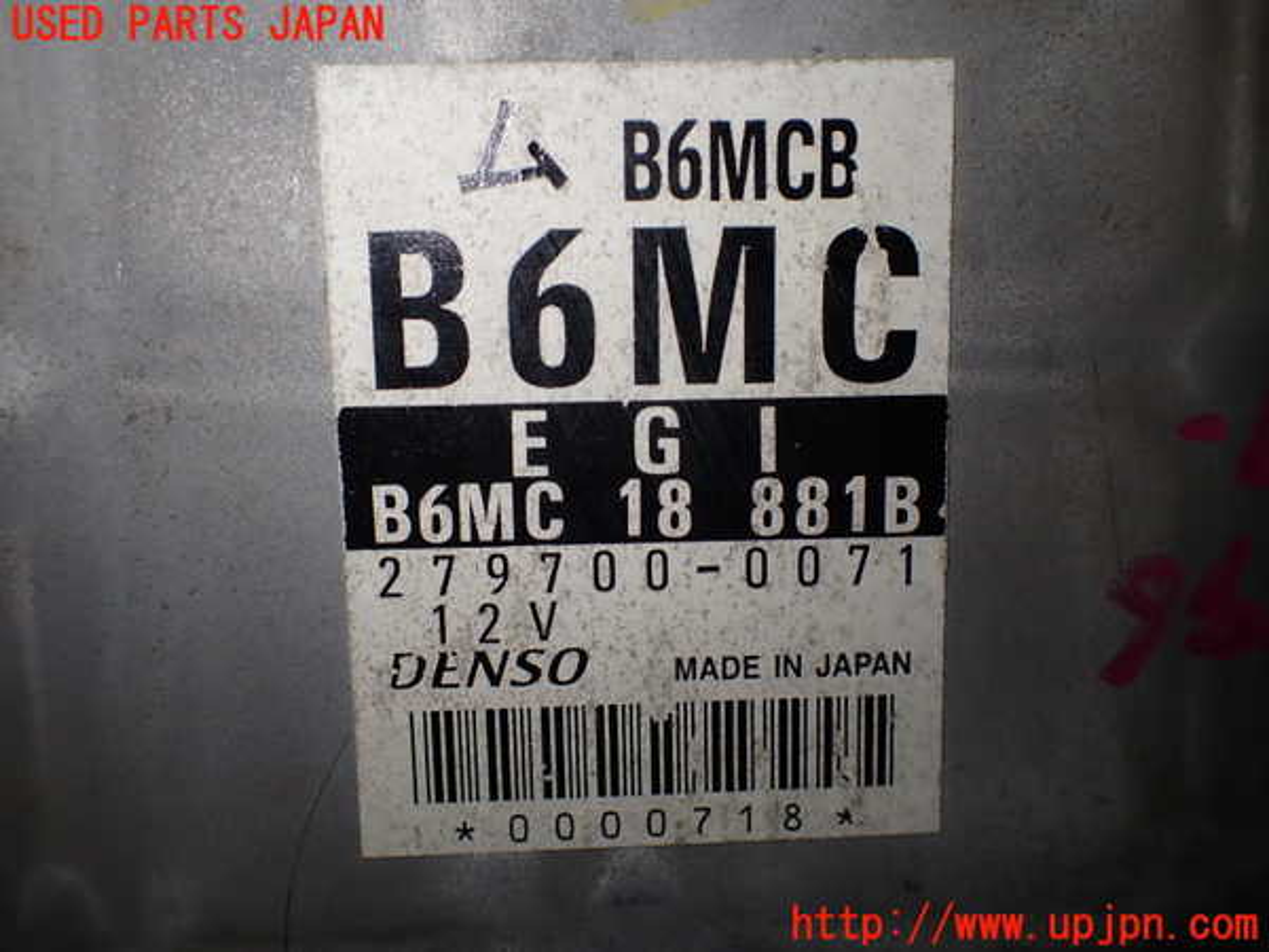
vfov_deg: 46.8
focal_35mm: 30
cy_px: 476
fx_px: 1100
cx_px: 634
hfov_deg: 60.0
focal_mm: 5.4
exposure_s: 1/125
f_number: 2.3
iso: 100
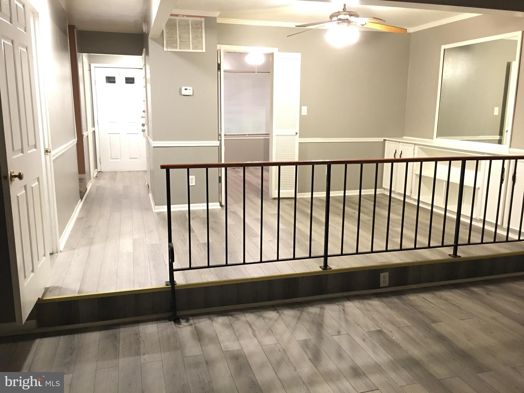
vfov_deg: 48.2
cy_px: 196
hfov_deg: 61.7
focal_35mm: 29
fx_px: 439
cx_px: 262
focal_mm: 4.15
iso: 50
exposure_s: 1/4
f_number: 2.2
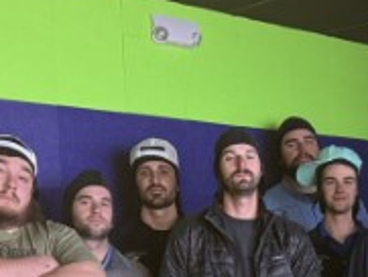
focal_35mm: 85
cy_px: 336
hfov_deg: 22.4
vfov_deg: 16.6
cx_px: 333
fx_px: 904
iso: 1600
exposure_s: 1/30
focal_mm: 6.76
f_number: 1.78
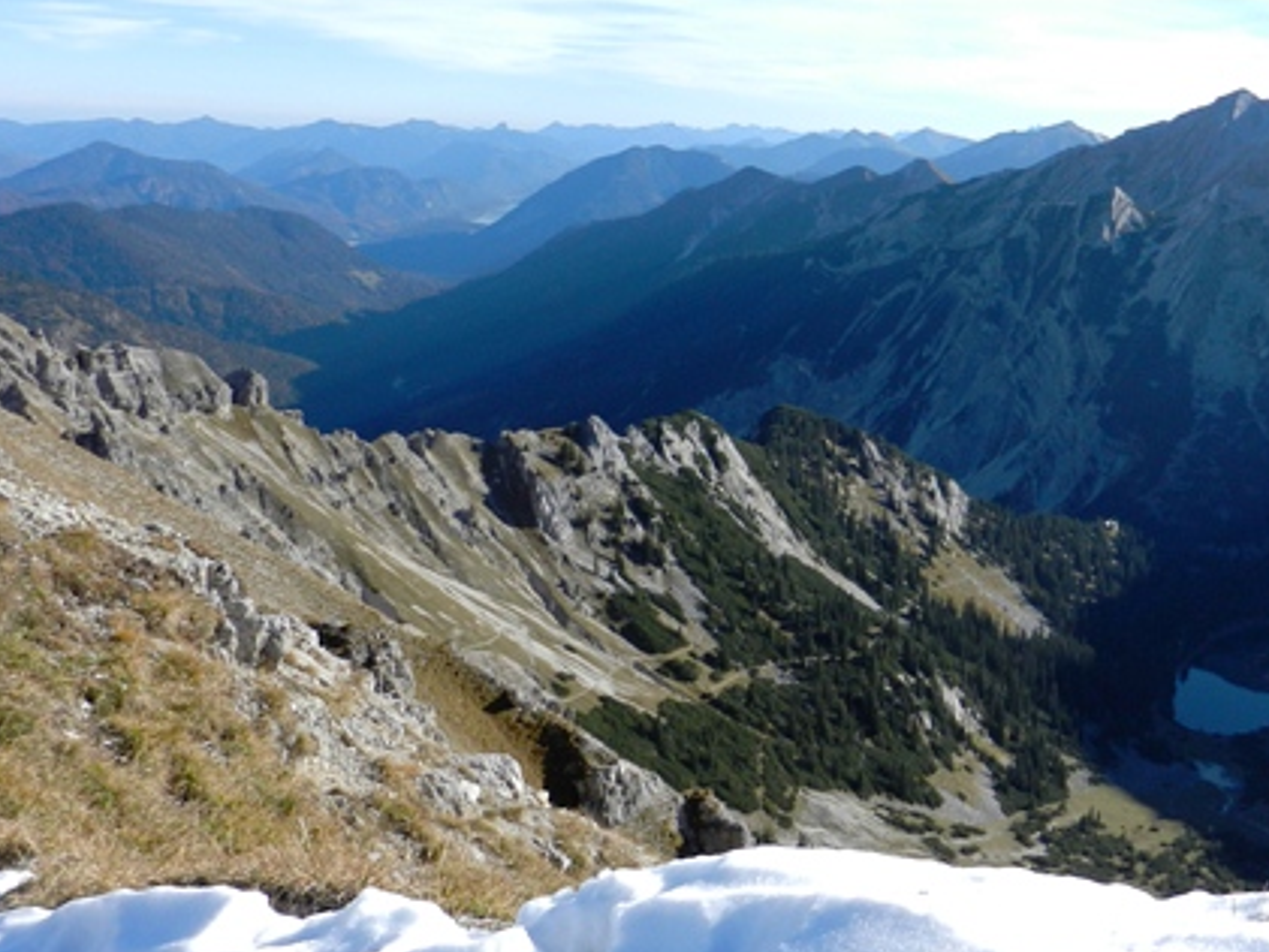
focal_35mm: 38
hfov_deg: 48.3
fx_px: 1393
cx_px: 832
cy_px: 404
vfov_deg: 37.7
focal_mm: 4.5
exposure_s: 1/1000
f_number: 3.5
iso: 160
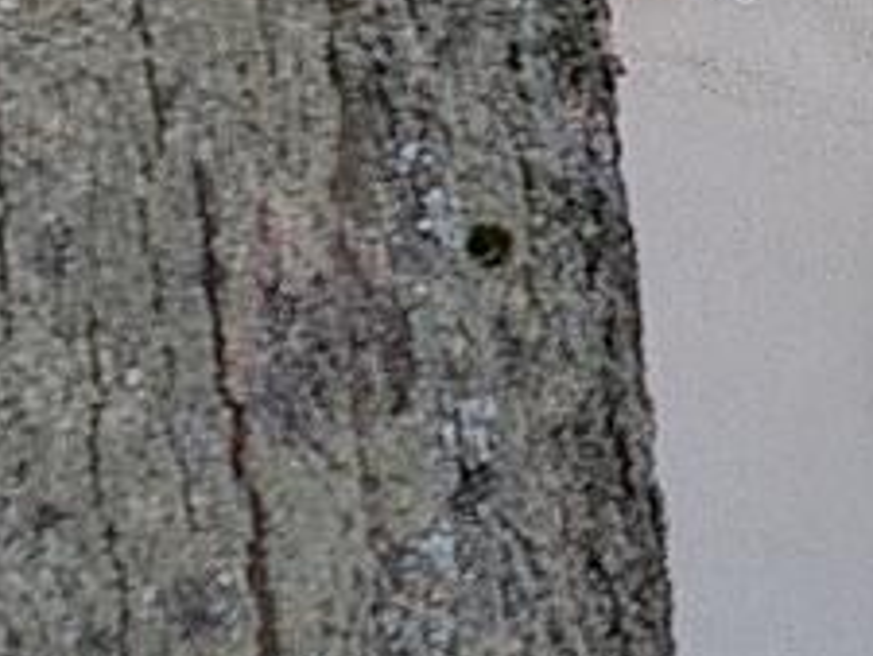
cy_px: 357
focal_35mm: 174
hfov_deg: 10.9
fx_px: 4391
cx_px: 1385
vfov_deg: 8.5
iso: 18
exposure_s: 1/418
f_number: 1.68
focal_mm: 6.9
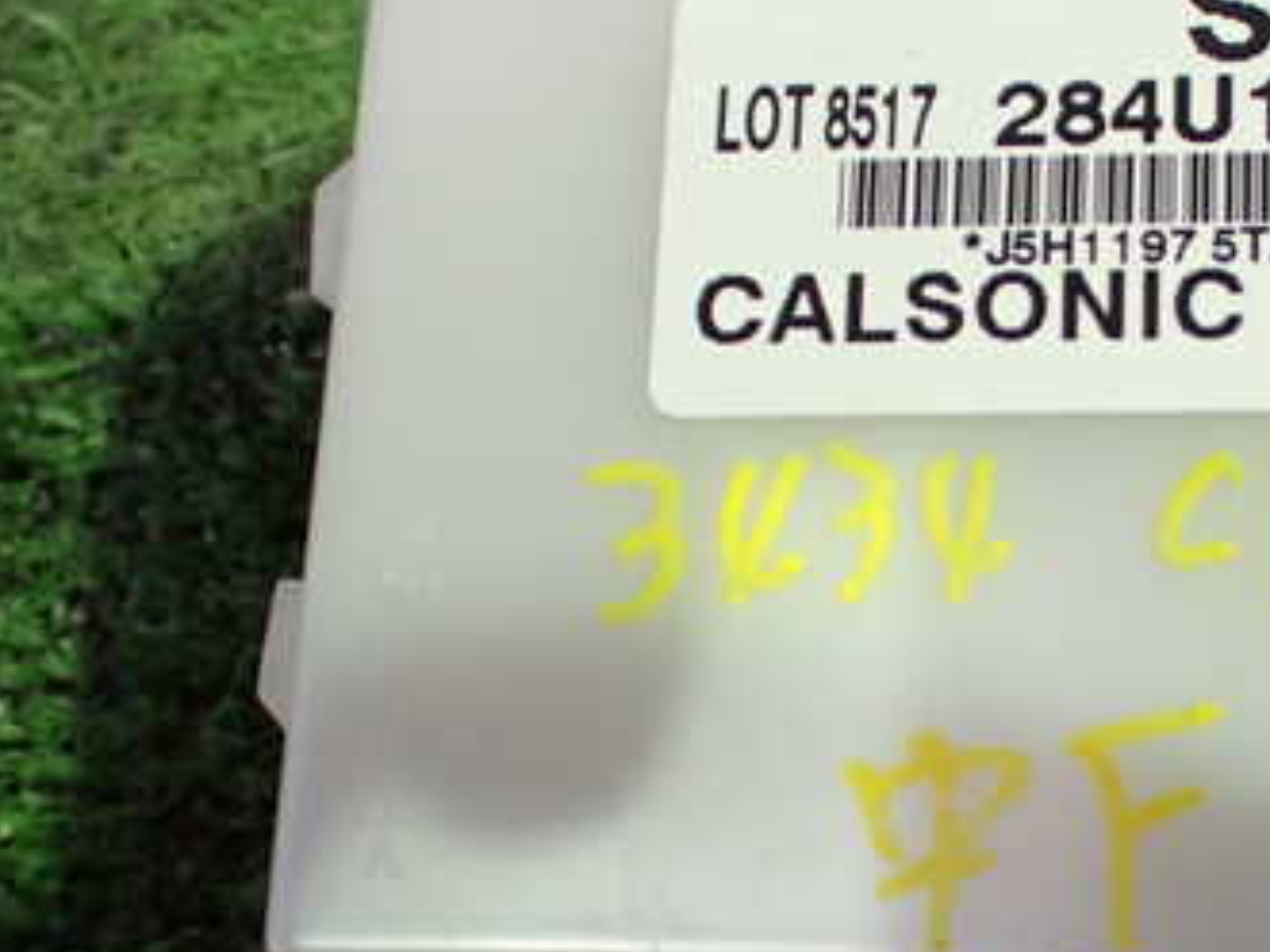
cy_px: 514
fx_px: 2127
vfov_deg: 25.2
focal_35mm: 58
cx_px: 1105
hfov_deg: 31.9
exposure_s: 1/50
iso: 800
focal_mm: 5.79
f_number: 2.4
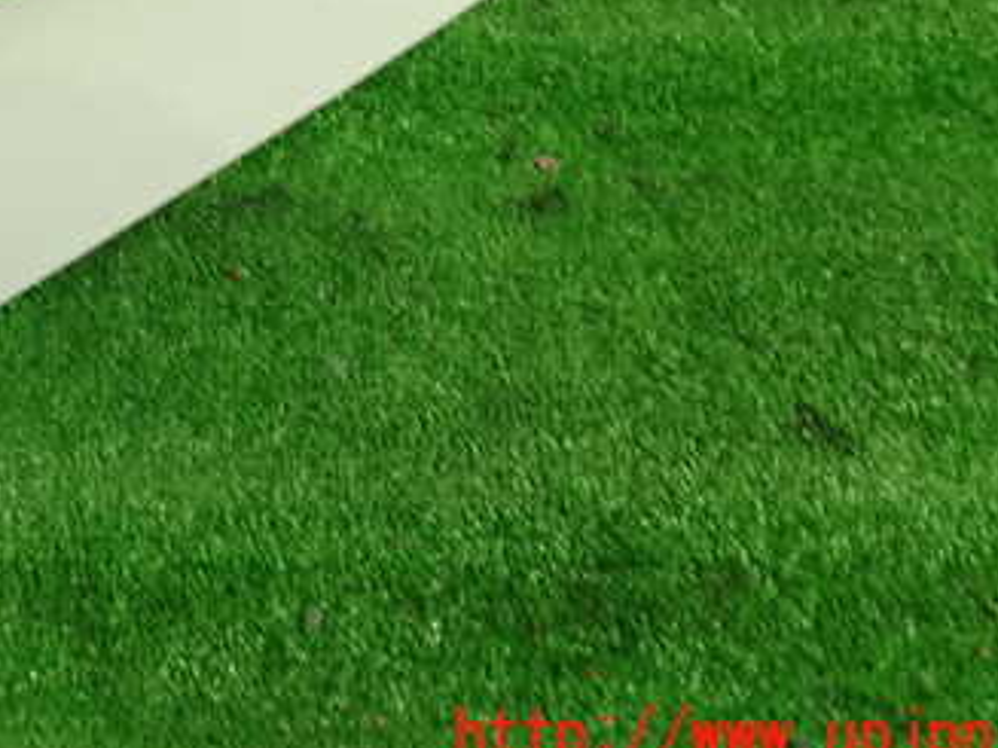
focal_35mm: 55
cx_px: 229
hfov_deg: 34.1
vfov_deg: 25.8
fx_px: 1585
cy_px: 89
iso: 200
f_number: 2.3
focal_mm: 5.4
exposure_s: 1/30
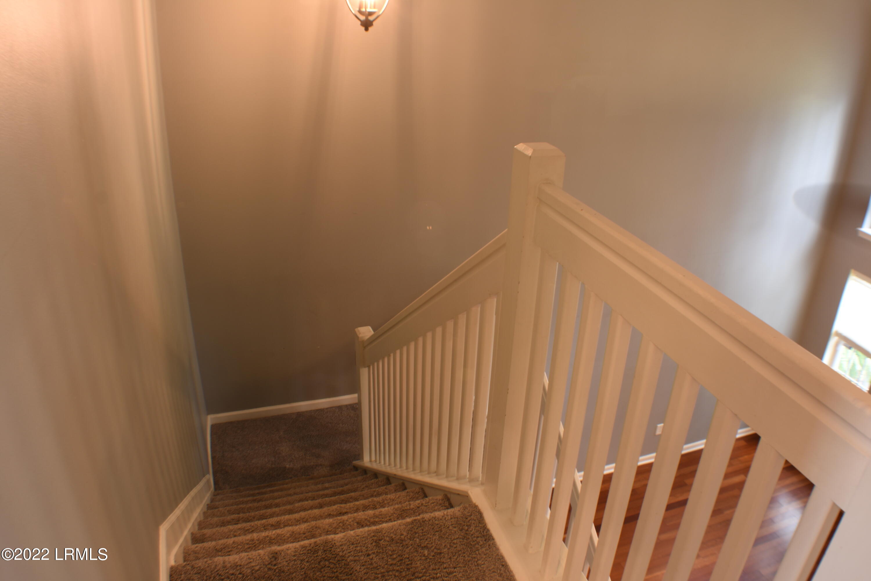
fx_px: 871
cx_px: 436
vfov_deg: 36.9
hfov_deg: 53.1
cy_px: 290
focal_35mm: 36
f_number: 7.1
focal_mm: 24
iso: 100
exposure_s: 1.6
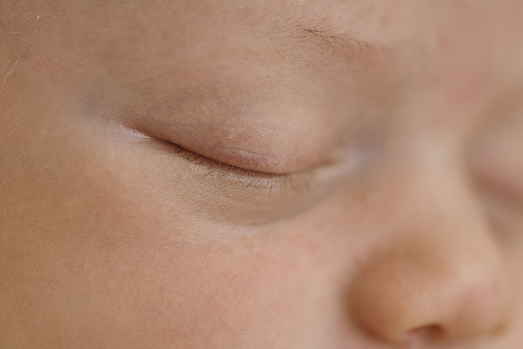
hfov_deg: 13.0
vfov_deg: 8.7
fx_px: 2288
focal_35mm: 158
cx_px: 262
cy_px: 174
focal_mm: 105
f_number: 3.5
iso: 400
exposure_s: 1/160
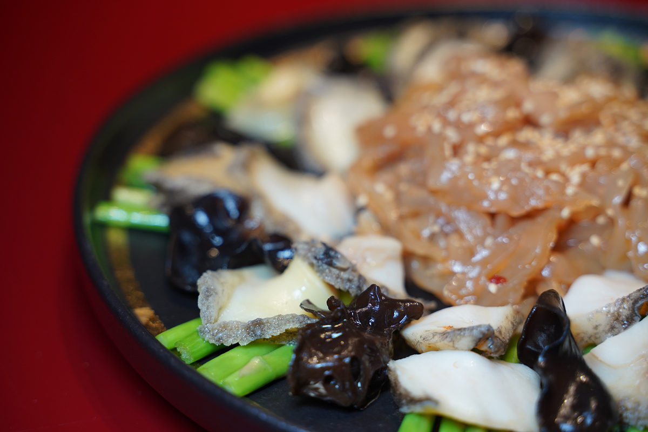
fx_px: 1350
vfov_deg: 18.2
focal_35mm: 75
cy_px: 216
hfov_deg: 27.0
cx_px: 324
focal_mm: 75
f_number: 4
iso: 320
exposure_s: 1/80
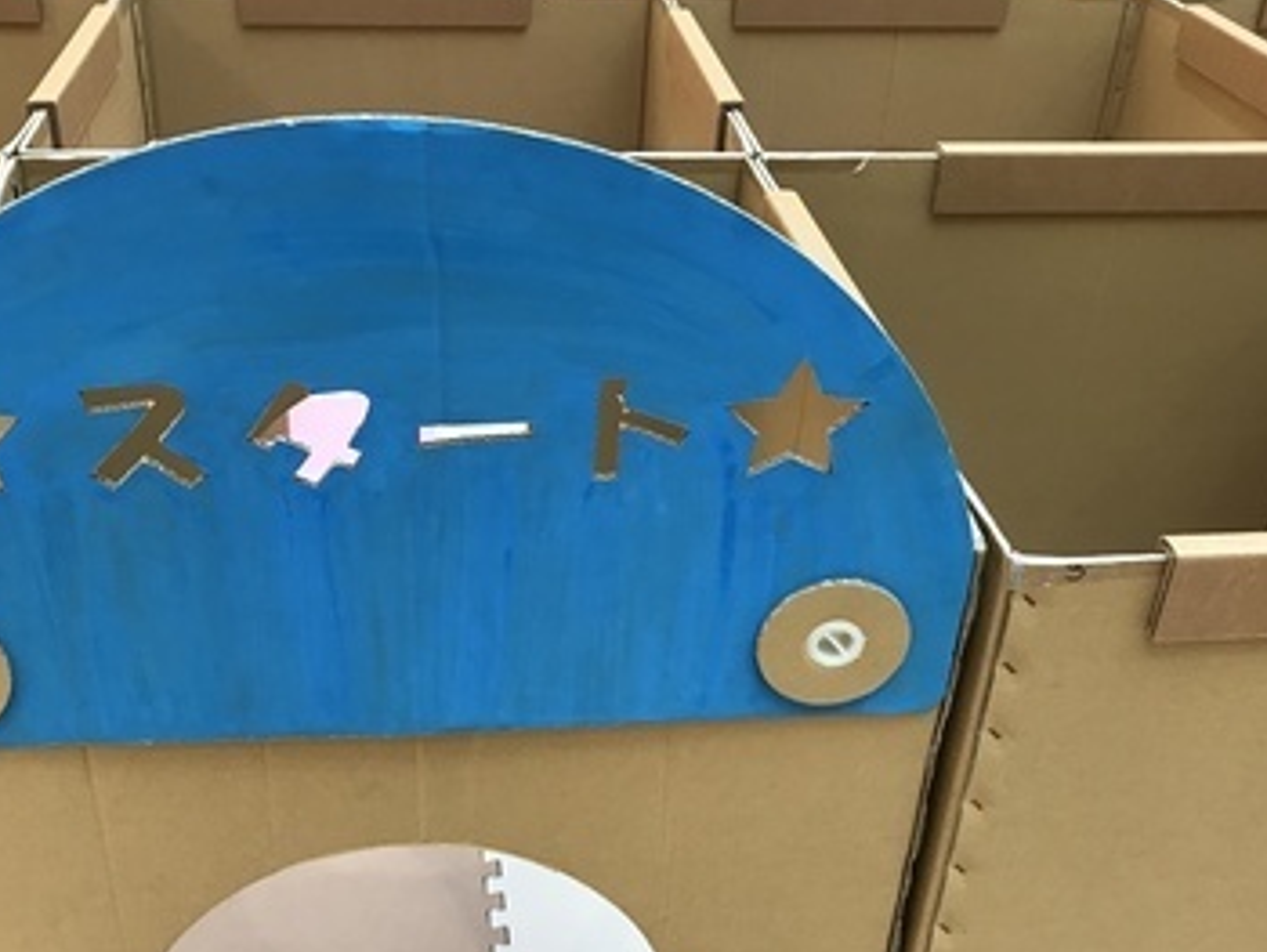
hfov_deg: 46.7
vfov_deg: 35.9
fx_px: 1465
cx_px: 568
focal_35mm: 40
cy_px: 574
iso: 32
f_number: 1.8
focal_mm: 3.99
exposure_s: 1/24
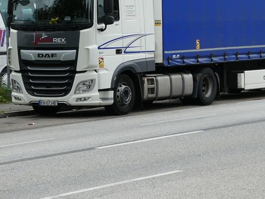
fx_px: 1486
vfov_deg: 7.7
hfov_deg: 10.2
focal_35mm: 194
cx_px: 183
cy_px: 60
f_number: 5.2
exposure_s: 1/125
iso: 80
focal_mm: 22.3
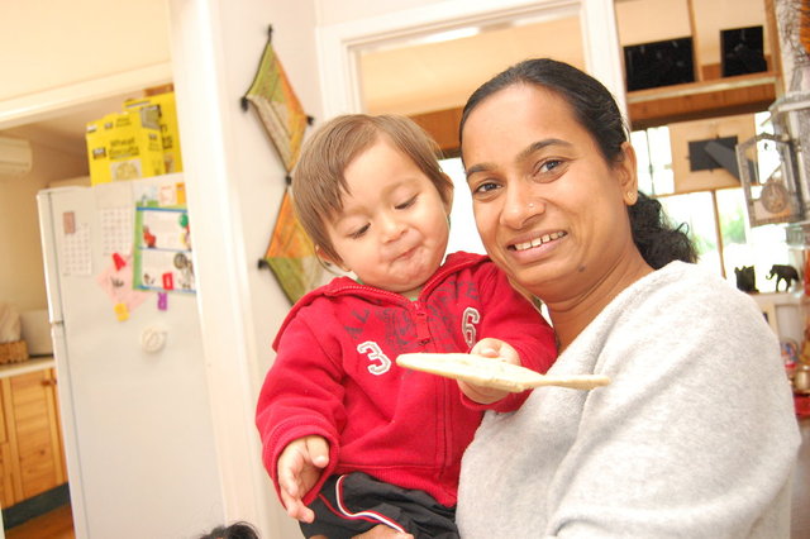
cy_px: 270
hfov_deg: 55.1
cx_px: 405
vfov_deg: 38.3
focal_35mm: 34
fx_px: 776
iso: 1600
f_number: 4
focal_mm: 23
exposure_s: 1/60
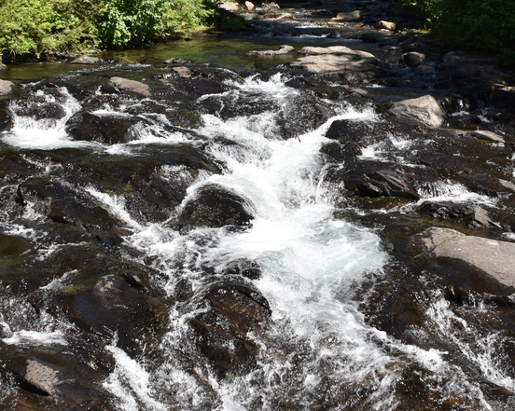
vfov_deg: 24.9
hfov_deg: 30.9
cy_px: 143
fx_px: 929
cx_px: 302
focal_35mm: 61
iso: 100
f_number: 8
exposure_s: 1/250
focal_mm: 28
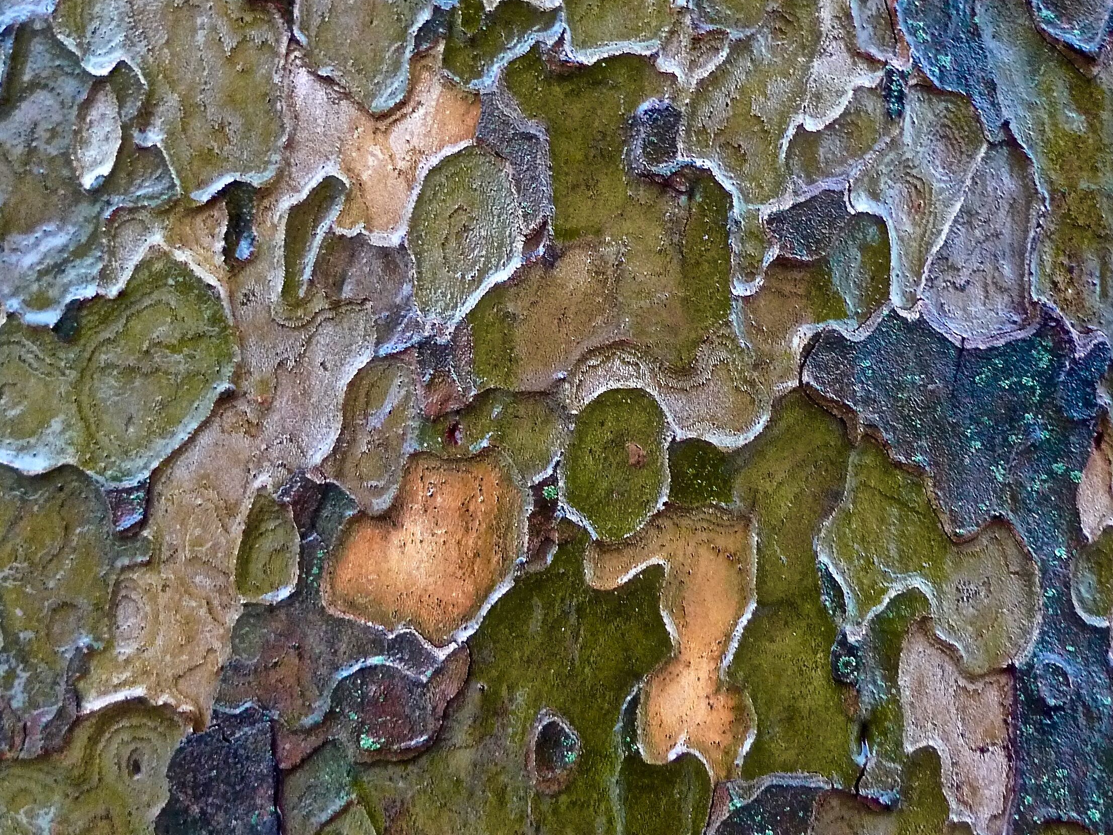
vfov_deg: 29.1
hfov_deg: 38.2
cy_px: 442
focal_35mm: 50
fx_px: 1608
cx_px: 532
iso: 400
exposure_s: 1/15
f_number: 2.2
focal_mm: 6.8
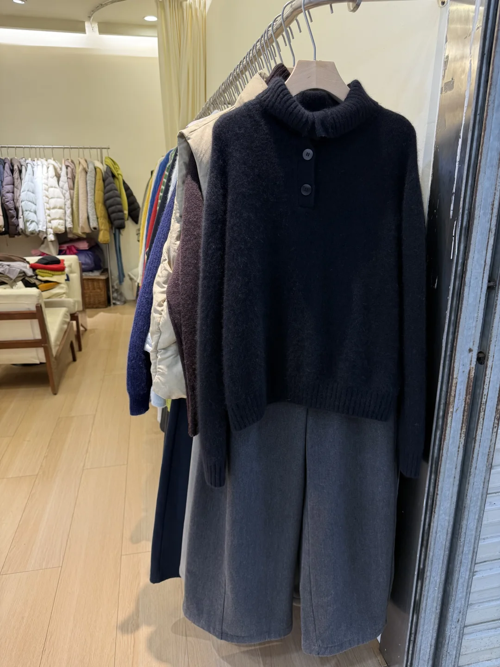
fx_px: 462
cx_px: 250
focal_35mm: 24
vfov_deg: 71.6
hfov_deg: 56.8
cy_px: 334
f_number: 1.78
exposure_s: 1/100
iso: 200
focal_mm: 6.76
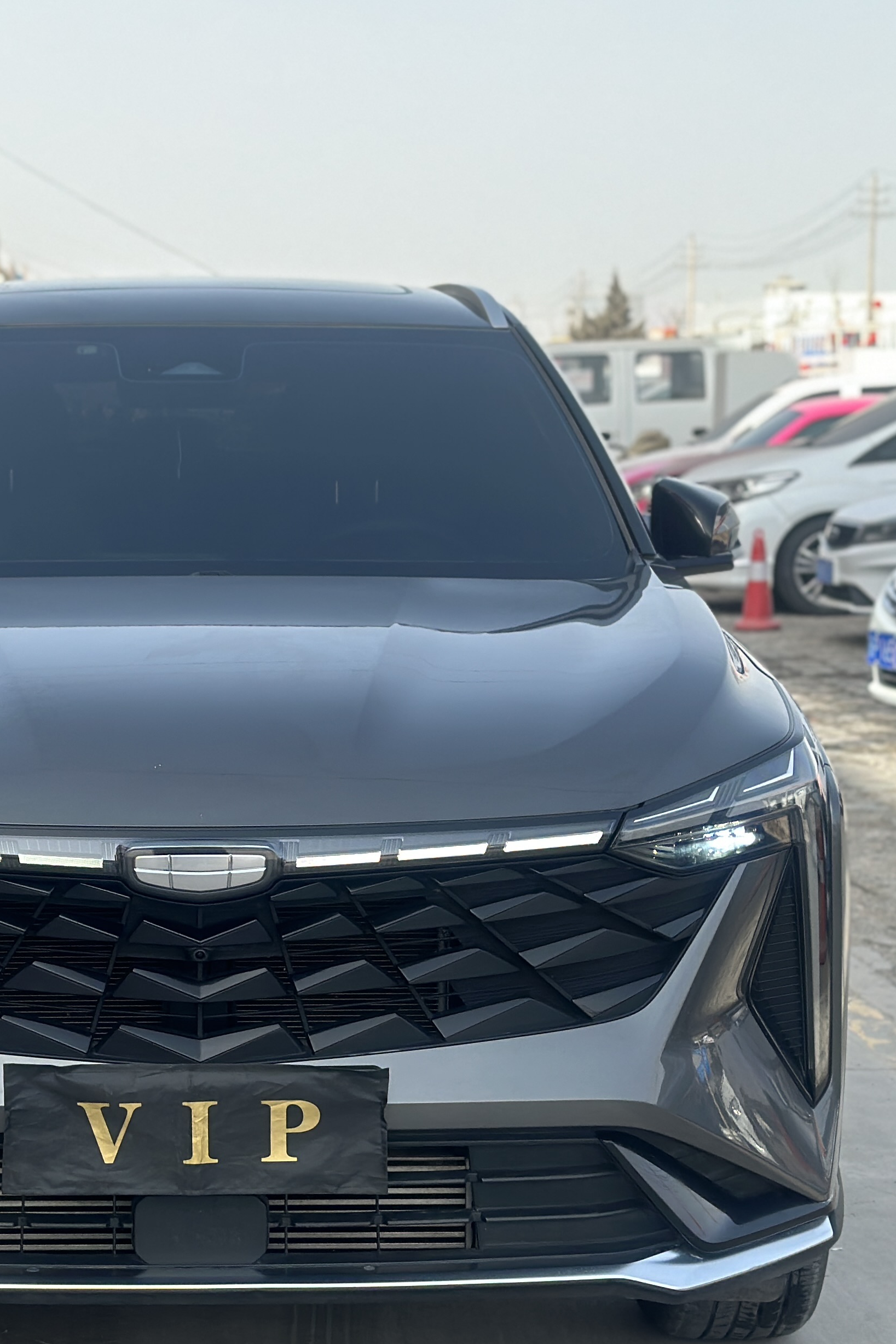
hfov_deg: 16.5
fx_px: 3061
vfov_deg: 24.7
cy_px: 798
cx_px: 182
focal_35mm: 82
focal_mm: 6.86
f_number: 1.78
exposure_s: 1/1050
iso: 80
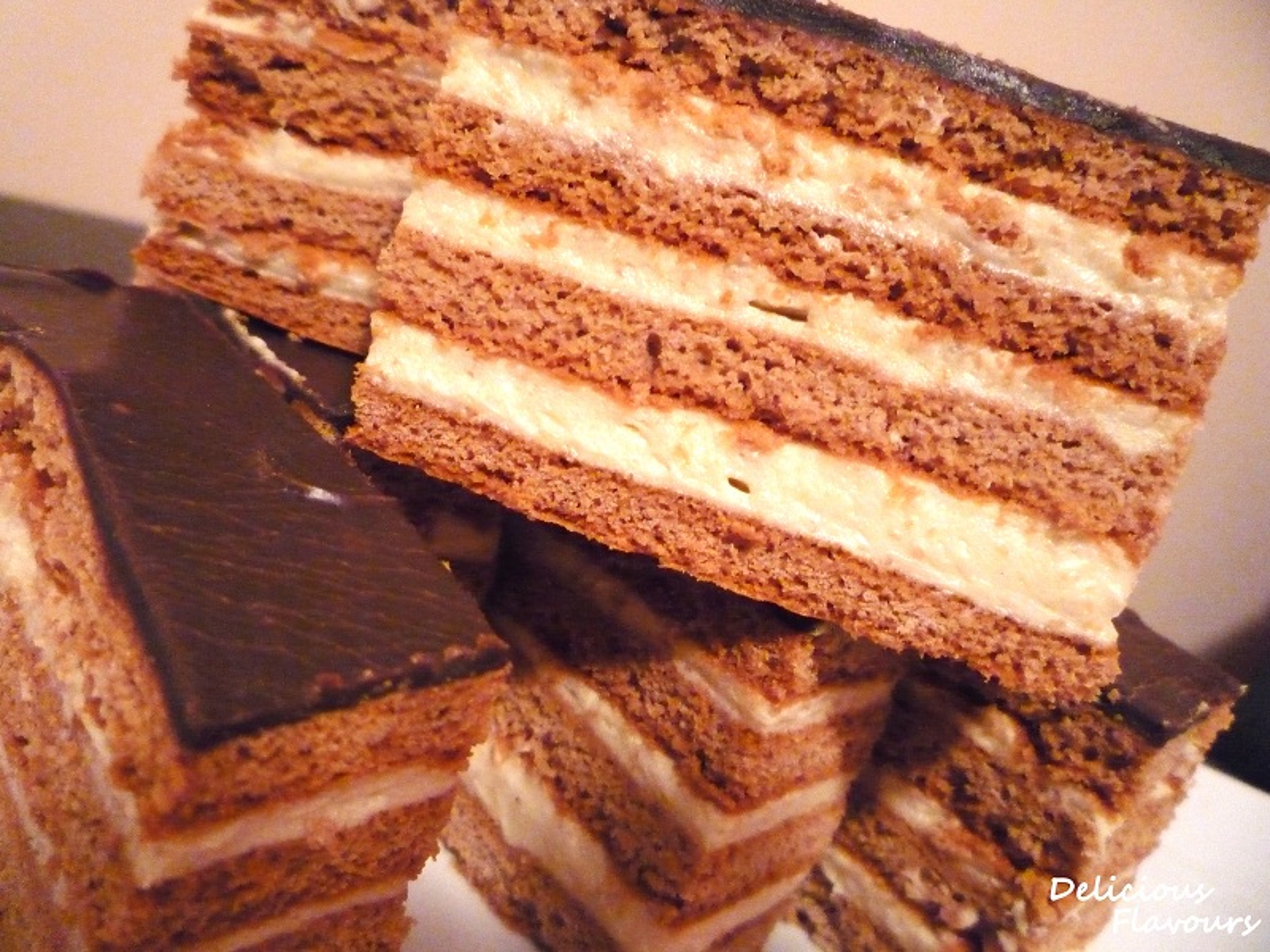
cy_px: 476
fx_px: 1101
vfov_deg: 46.8
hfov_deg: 60.0
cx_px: 635
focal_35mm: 30
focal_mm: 5.2
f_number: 3.3
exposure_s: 1/13
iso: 800
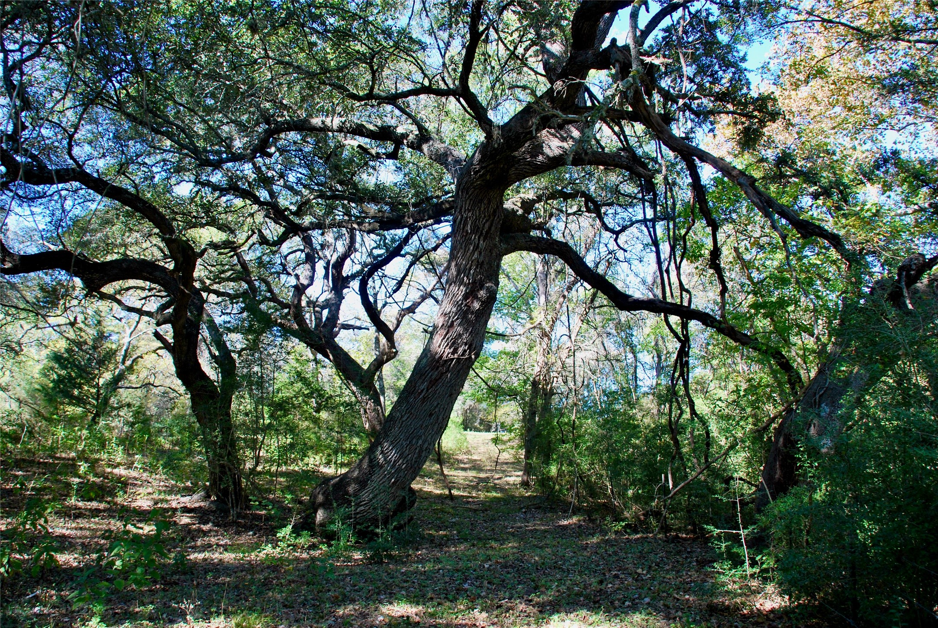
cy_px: 314
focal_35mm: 27
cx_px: 469
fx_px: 704
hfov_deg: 67.3
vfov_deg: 48.0
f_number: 5.6
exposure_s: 1/125
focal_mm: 18
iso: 200
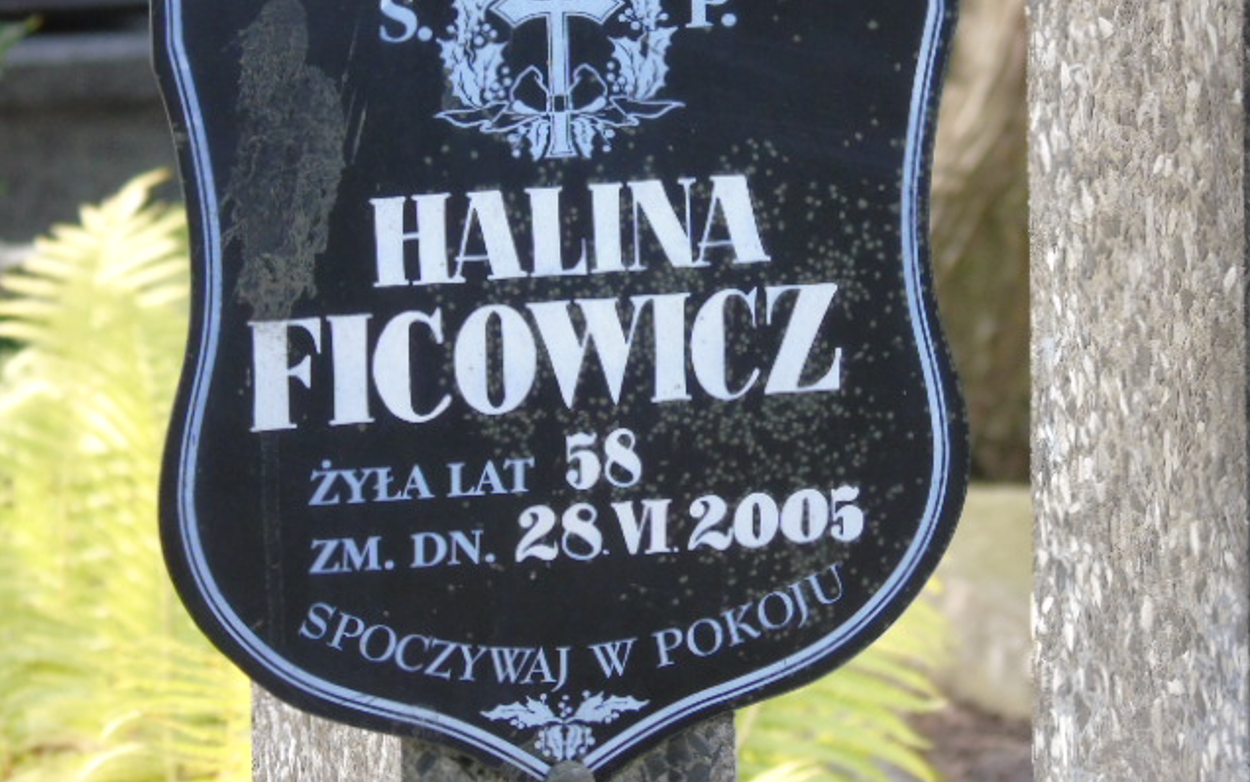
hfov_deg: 8.1
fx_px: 8826
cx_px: 625
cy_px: 356
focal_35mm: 259
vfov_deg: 5.1
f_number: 4.8
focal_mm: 43
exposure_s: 1/125
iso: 400
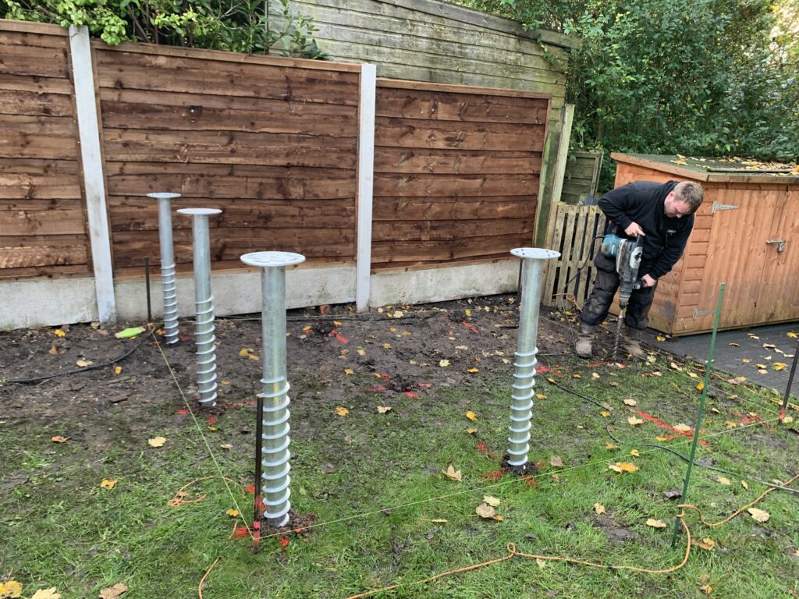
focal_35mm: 26
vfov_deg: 53.1
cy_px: 300
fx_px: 600
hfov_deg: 67.3
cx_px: 400
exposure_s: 1/94
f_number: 1.8
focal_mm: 4.25
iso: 100
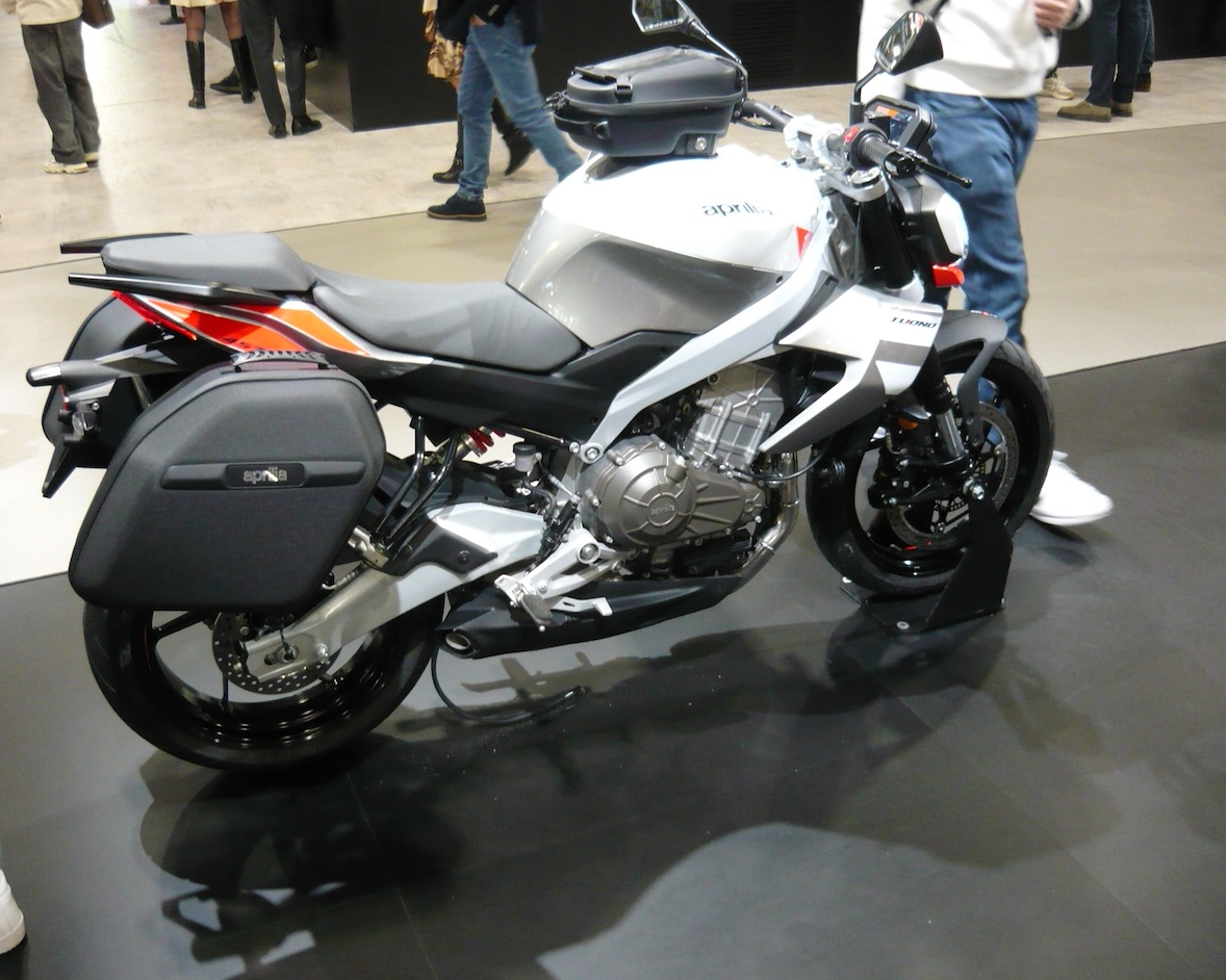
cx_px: 573
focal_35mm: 35
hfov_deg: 51.5
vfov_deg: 42.2
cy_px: 492
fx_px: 1270
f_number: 2.8
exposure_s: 1/60
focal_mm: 5.5
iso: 400
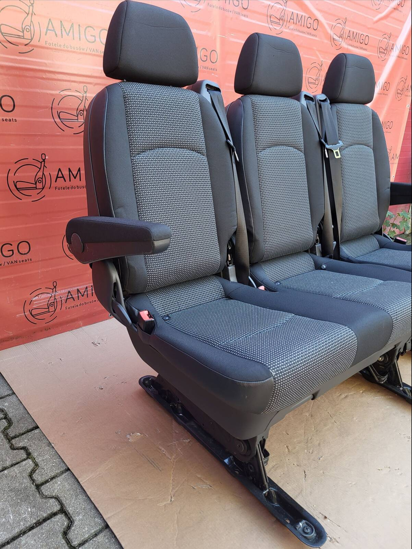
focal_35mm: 26
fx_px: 412
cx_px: 206
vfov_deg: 67.3
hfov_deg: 53.1
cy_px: 274
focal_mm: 5.4
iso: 100
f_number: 1.8
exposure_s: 1/100
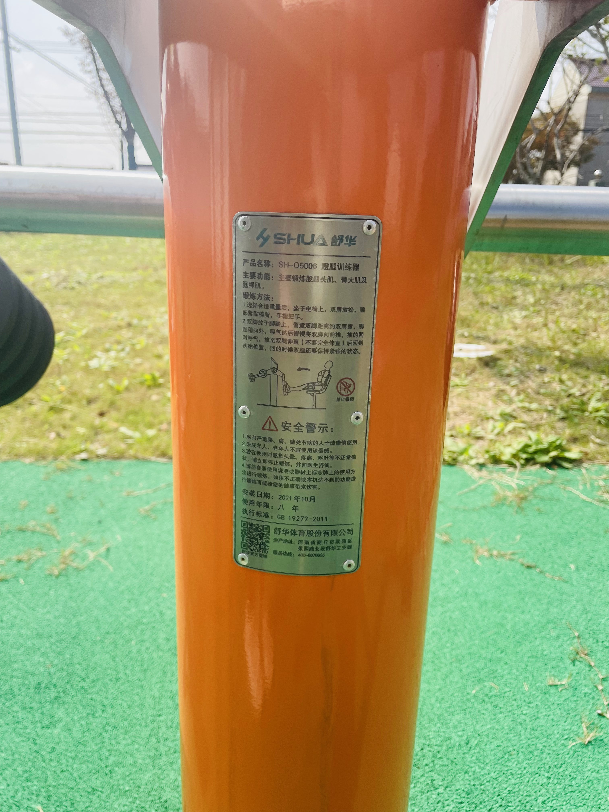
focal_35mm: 26
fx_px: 610
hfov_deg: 53.1
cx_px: 304
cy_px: 406
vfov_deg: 67.3
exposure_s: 1/1984
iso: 32
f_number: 1.6
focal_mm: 4.2
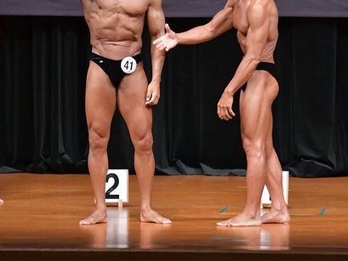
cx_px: 139
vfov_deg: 3.8
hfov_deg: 5.0
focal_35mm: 395
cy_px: 65
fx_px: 3972
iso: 6400
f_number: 5.6
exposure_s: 1/400
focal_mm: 145
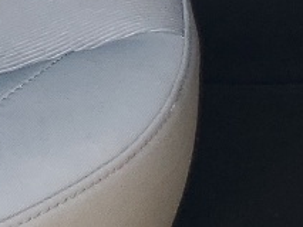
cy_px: -487
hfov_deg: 9.4
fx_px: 1708
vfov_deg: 6.8
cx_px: -340
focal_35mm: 195
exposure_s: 1/145
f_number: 1.5
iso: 50
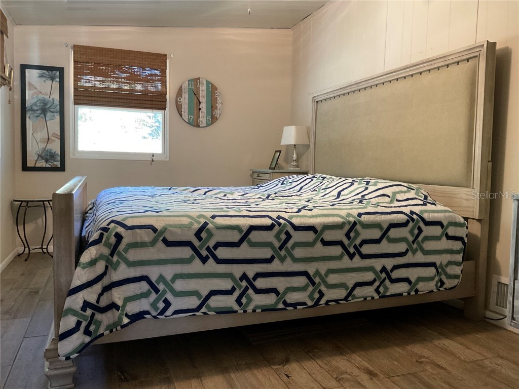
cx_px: 260
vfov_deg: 48.2
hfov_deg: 61.7
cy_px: 194
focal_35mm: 29
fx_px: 435
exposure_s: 1/40
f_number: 1.8
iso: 200
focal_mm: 3
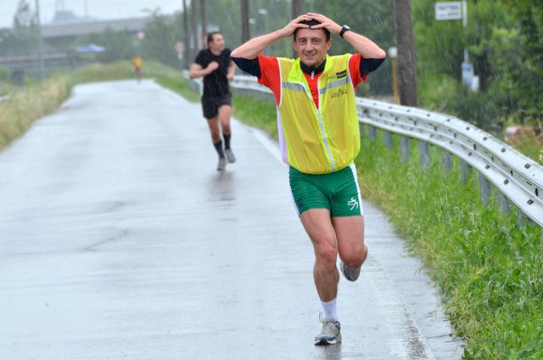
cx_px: 272
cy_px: 180
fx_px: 3839
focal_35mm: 255
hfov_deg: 8.1
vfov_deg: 5.4
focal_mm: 170
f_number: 8
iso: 640
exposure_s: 1/200
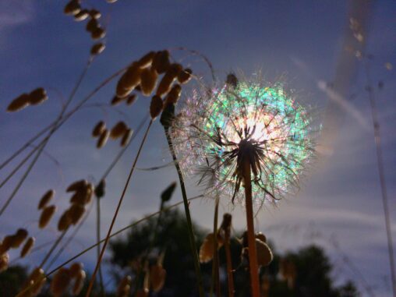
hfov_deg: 61.7
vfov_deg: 48.2
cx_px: 198
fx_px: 332
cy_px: 148
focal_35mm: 29
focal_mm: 4.15
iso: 32
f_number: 2.2
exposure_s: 1/41667
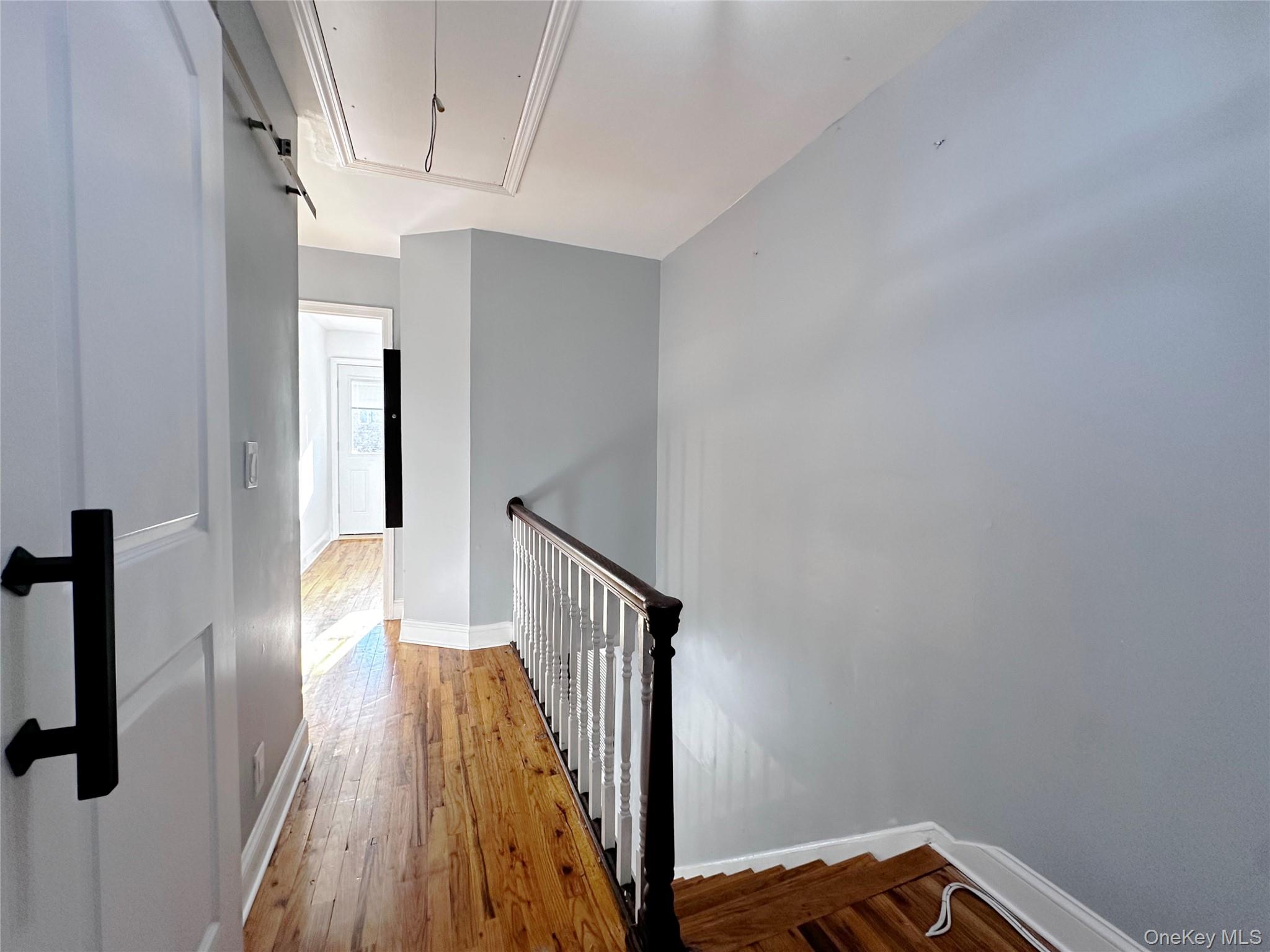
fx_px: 514
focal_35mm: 14
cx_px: 635
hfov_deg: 102.1
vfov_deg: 85.7
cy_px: 476
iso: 160
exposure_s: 1/120
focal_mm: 2.22
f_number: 2.2
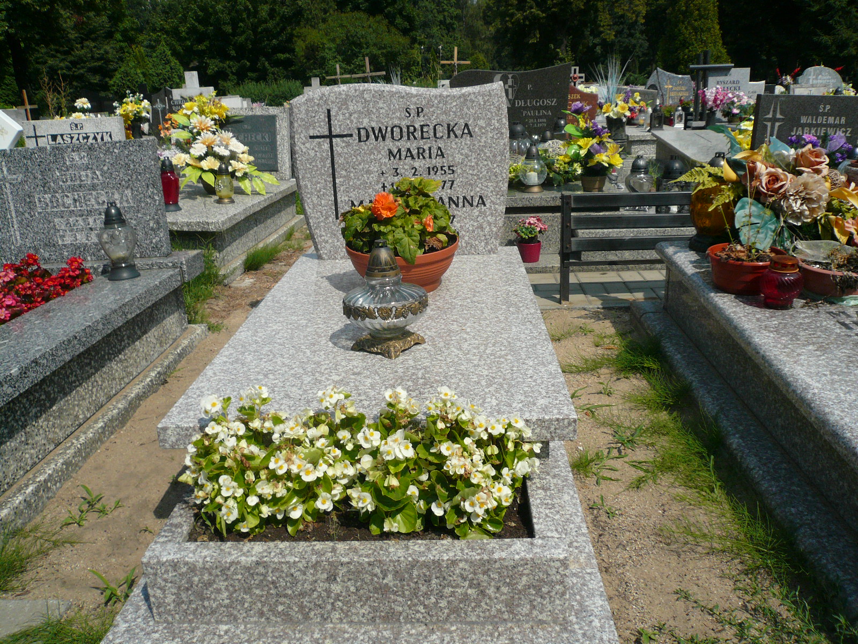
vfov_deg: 49.7
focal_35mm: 28
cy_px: 322
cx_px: 429
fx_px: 694
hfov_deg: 63.4
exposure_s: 1/320
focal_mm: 4.6
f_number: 8
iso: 100
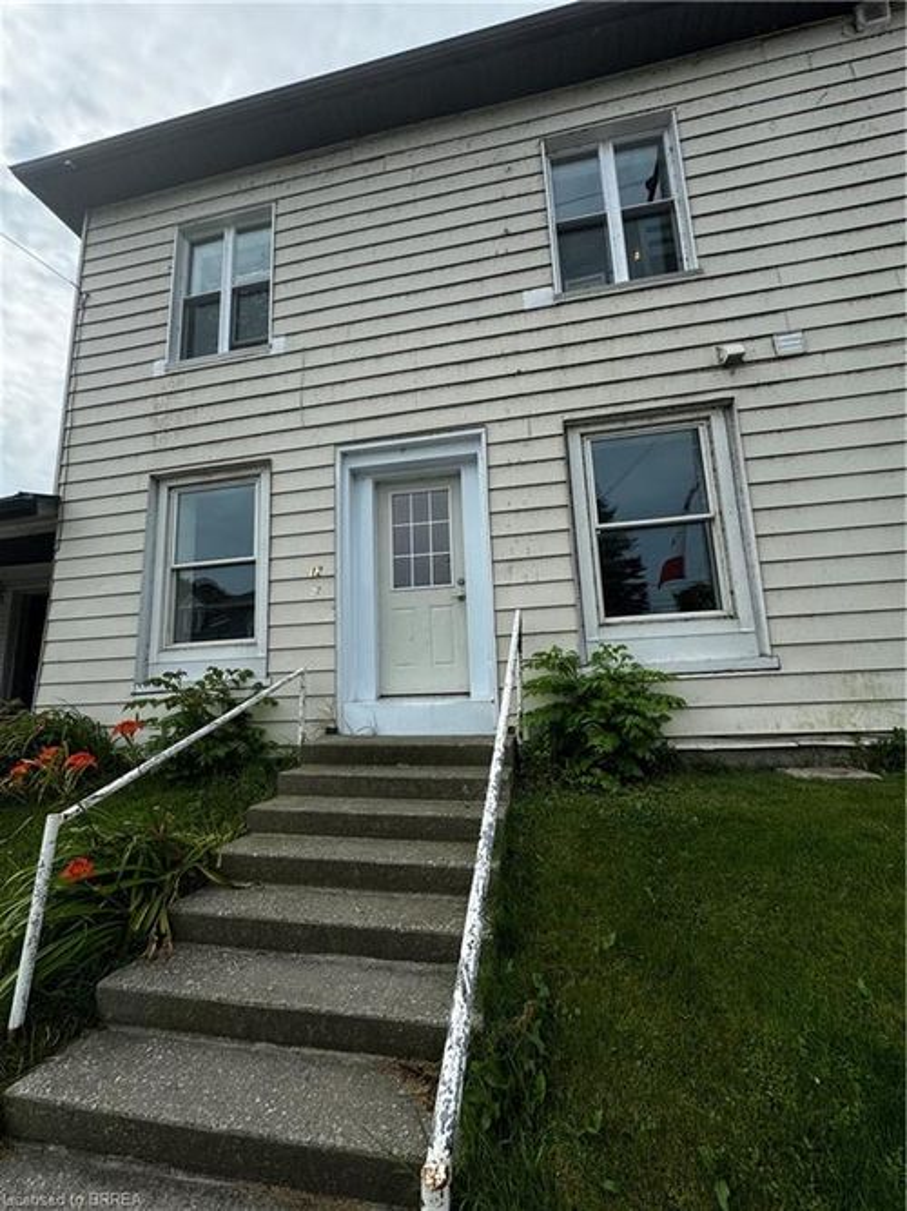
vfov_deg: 102.1
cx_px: 454
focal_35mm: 14
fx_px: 489
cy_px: 606
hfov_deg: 85.7
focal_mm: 2.22
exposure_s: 1/1277
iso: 50
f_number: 2.2
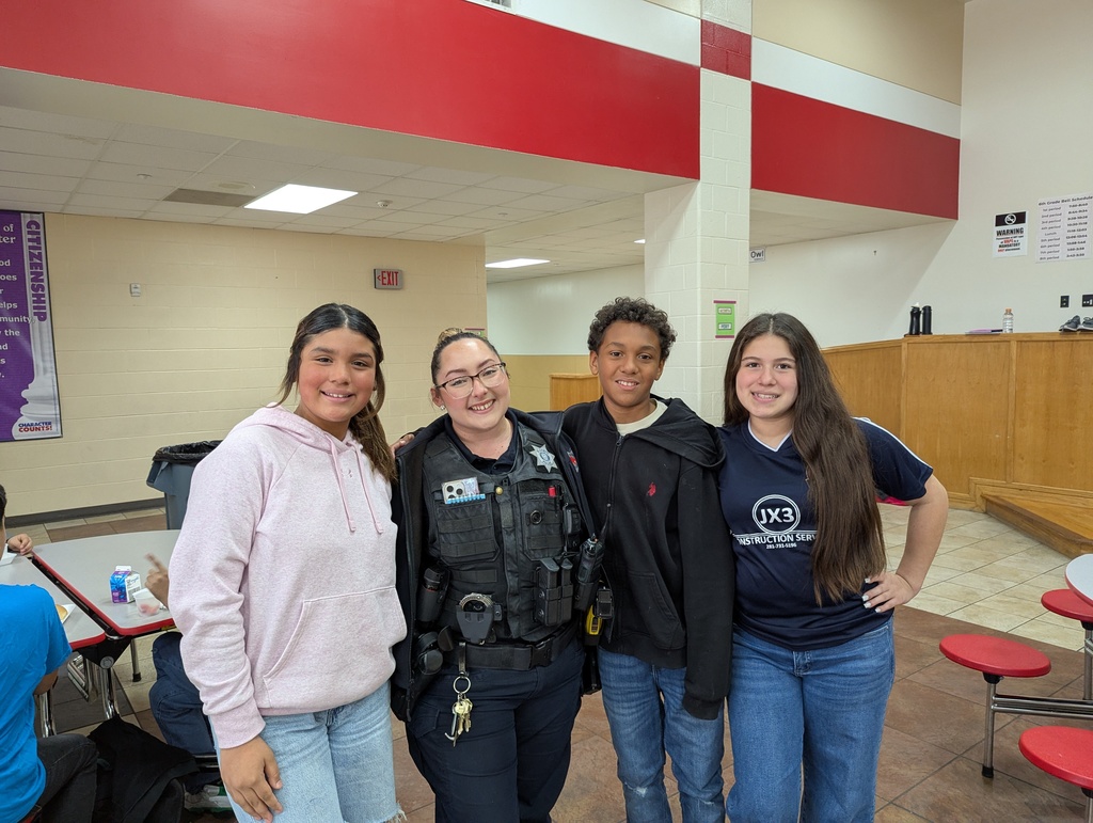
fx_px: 759
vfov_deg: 56.9
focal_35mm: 24
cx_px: 546
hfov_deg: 71.5
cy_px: 412
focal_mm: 6.81
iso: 188
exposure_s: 1/60
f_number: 1.85
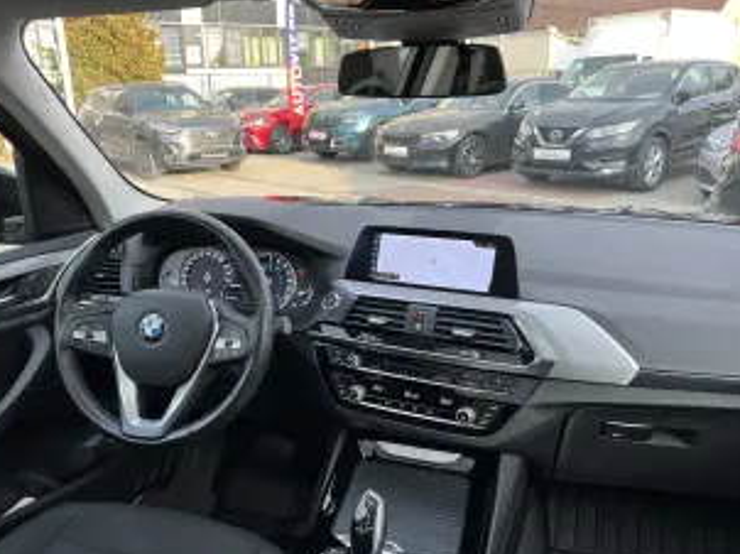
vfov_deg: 45.3
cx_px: 328
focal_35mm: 31
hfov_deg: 58.2
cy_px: 309
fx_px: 662
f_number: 1.5
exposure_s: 1/244
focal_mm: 5.7
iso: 64
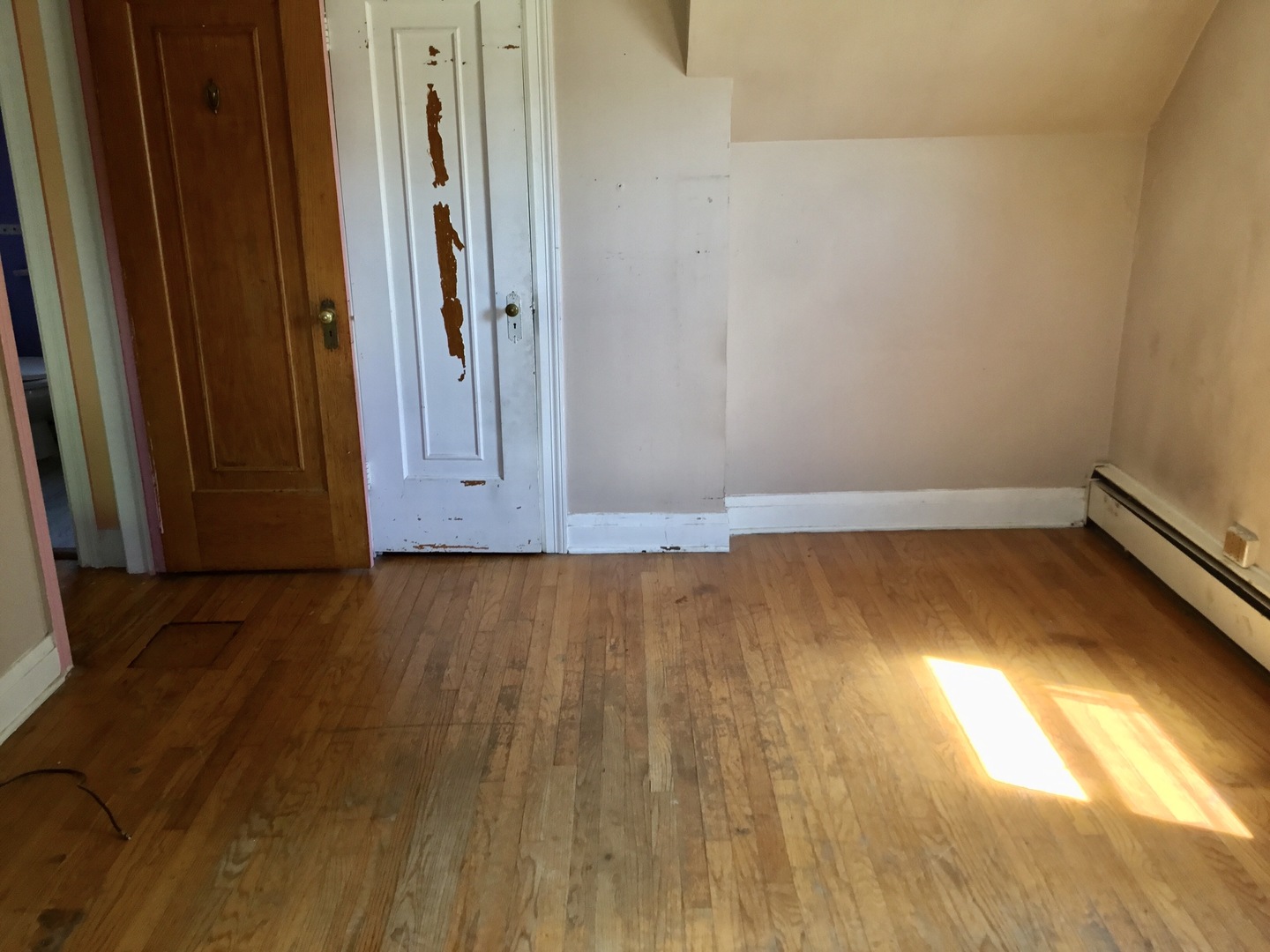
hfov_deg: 58.4
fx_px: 1137
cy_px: 476
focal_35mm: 31
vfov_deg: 45.4
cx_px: 635
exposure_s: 1/30
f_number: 2.4
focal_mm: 3.3
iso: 50
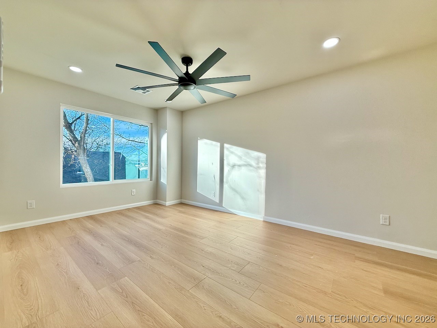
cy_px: 164
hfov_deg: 102.1
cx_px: 218
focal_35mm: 14
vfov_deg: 85.7
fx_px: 177
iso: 64
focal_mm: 2.22
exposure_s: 1/203
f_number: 2.2
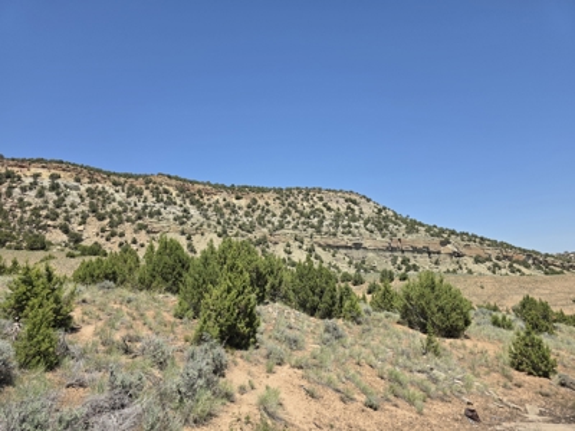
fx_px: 382
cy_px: 216
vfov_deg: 58.9
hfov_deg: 73.9
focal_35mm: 23
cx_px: 288
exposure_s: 1/5958
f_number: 1.7
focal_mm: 6.3
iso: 80
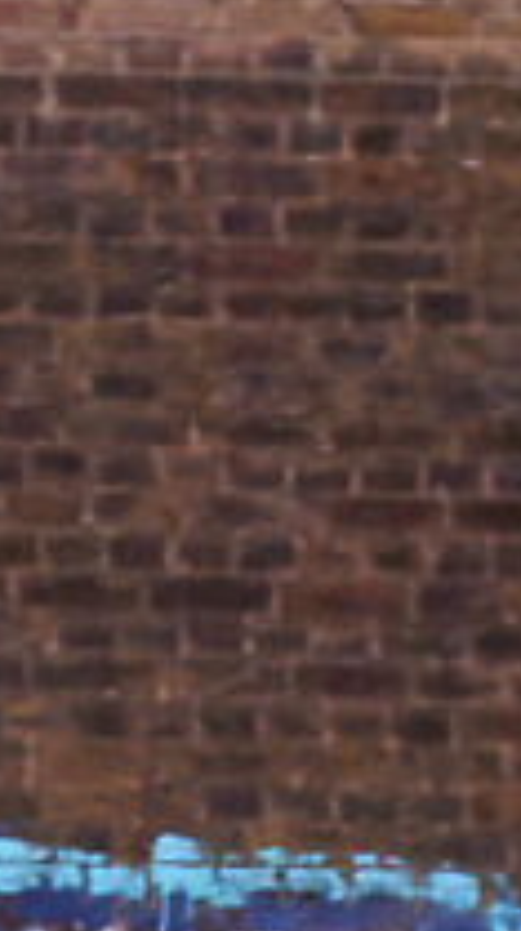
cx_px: -1652
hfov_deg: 2.8
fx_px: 10402
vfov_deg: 4.9
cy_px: 2726
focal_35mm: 422
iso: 2000
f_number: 11
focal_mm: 23
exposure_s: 1/80
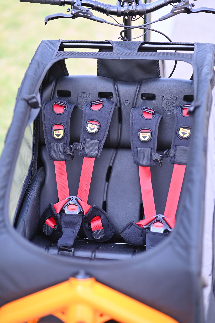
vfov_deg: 23.9
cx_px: 108
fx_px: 762
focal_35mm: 85
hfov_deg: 16.1
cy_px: 162
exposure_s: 1/640
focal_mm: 85
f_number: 2.2
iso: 320
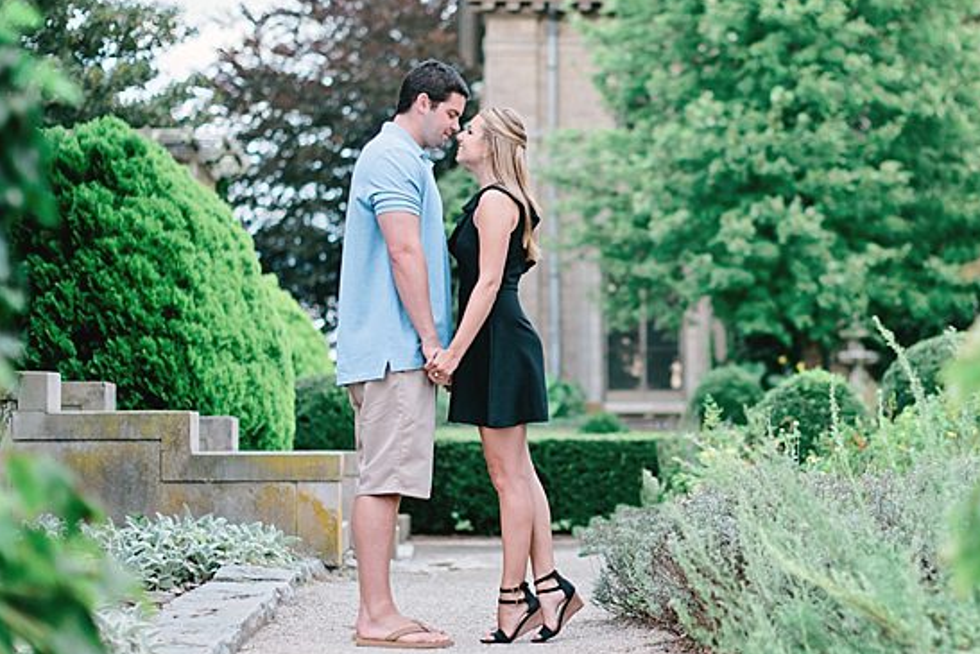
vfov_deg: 15.9
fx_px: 2342
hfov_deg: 23.5
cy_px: 318
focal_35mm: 86
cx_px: 640
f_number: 1.8
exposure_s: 1/1250
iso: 320
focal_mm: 50
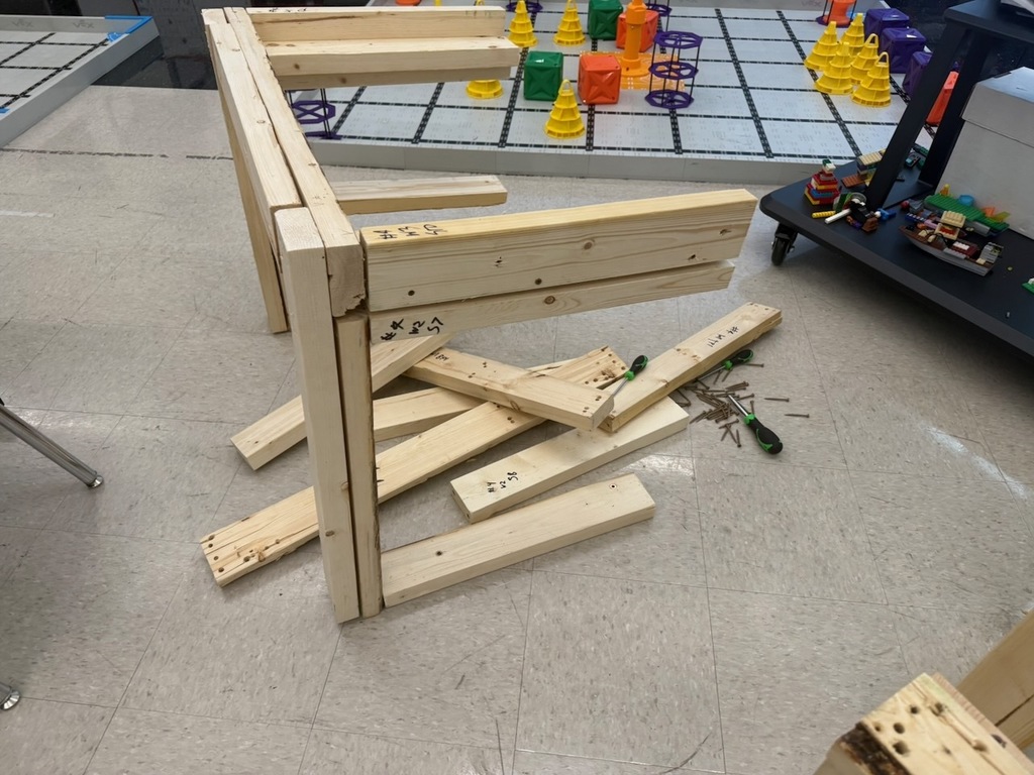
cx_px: 517
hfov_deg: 71.6
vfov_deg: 56.8
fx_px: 717
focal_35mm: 24
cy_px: 388
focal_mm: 6.76
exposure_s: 1/75
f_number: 1.78
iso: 160
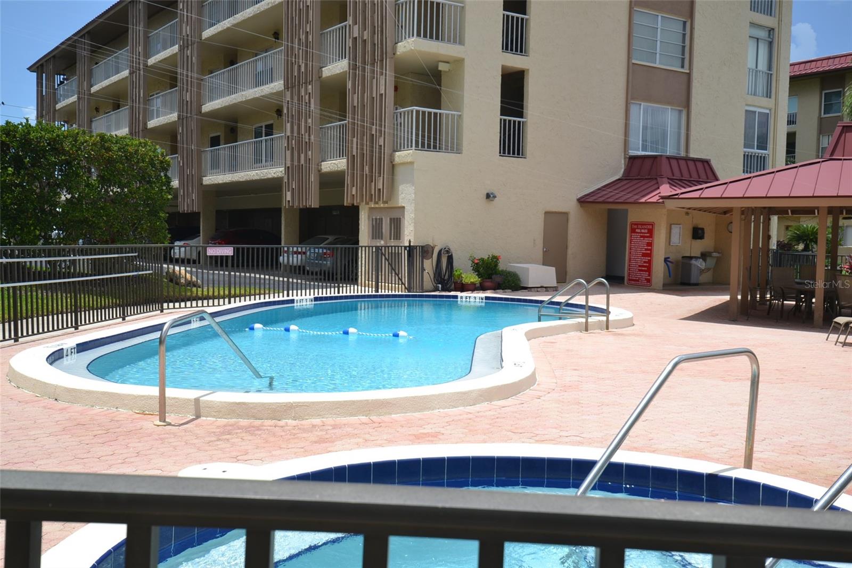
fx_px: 852
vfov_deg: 36.9
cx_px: 426
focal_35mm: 36
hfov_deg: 53.1
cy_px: 284
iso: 100
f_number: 8
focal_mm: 24
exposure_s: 1/250
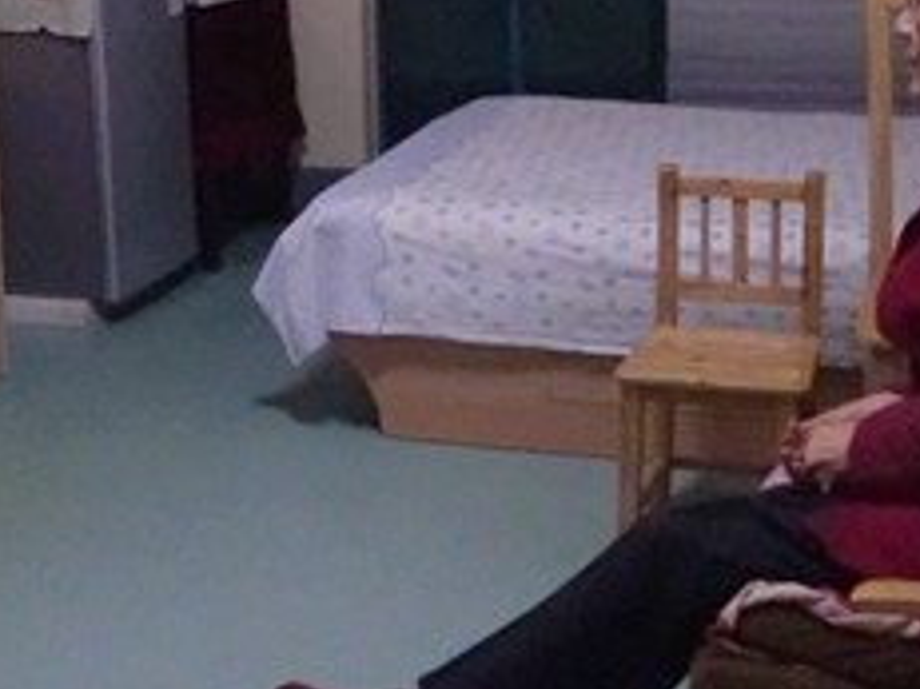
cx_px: 279
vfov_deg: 18.6
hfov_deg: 24.9
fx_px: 2072
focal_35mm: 78
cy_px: 66
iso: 1600
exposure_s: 1/50
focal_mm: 6.3
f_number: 2.8
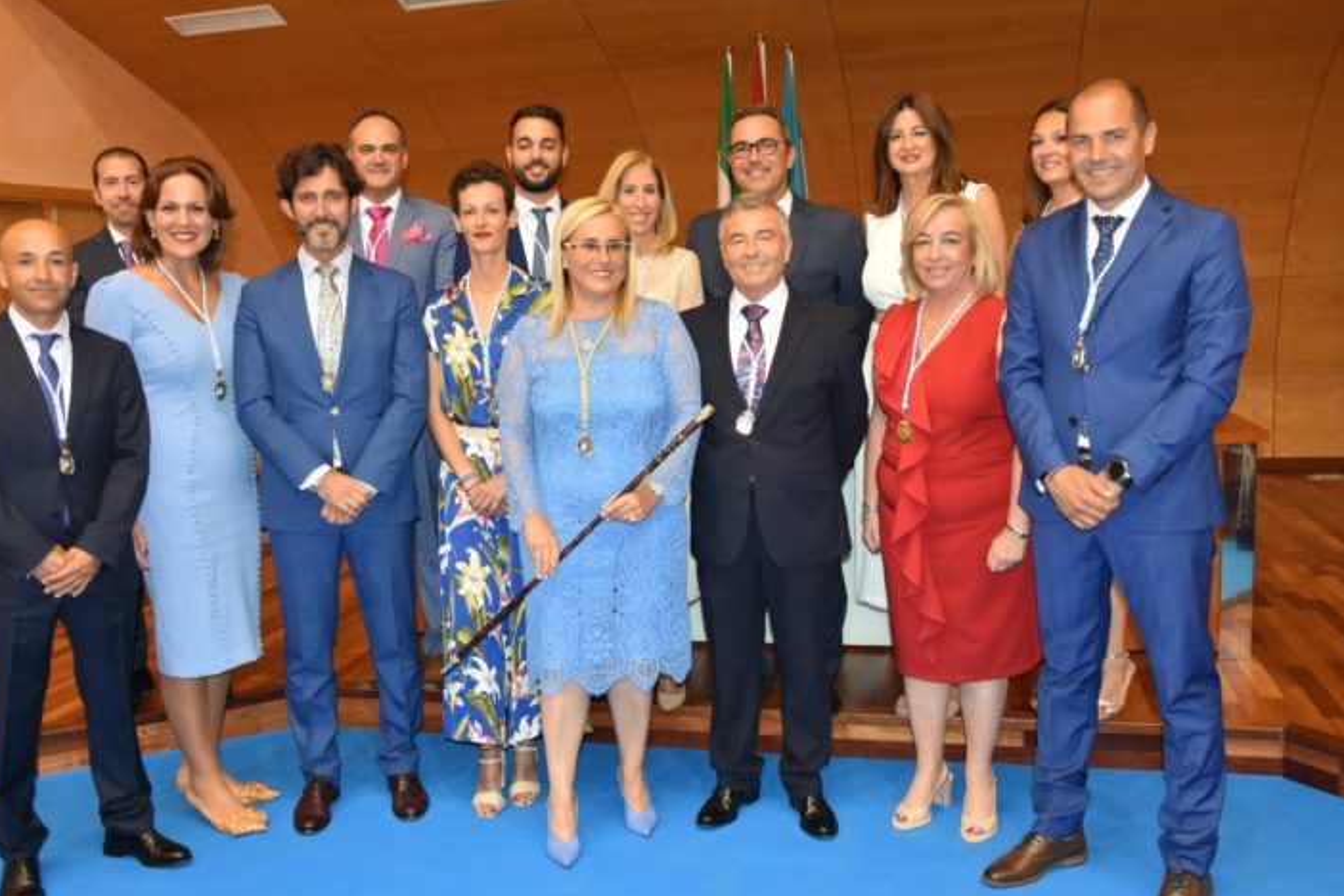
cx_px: 626
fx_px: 1290
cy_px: 445
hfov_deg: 55.0
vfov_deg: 38.3
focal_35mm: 35
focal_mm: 21
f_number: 3.8
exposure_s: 1/60
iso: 1100
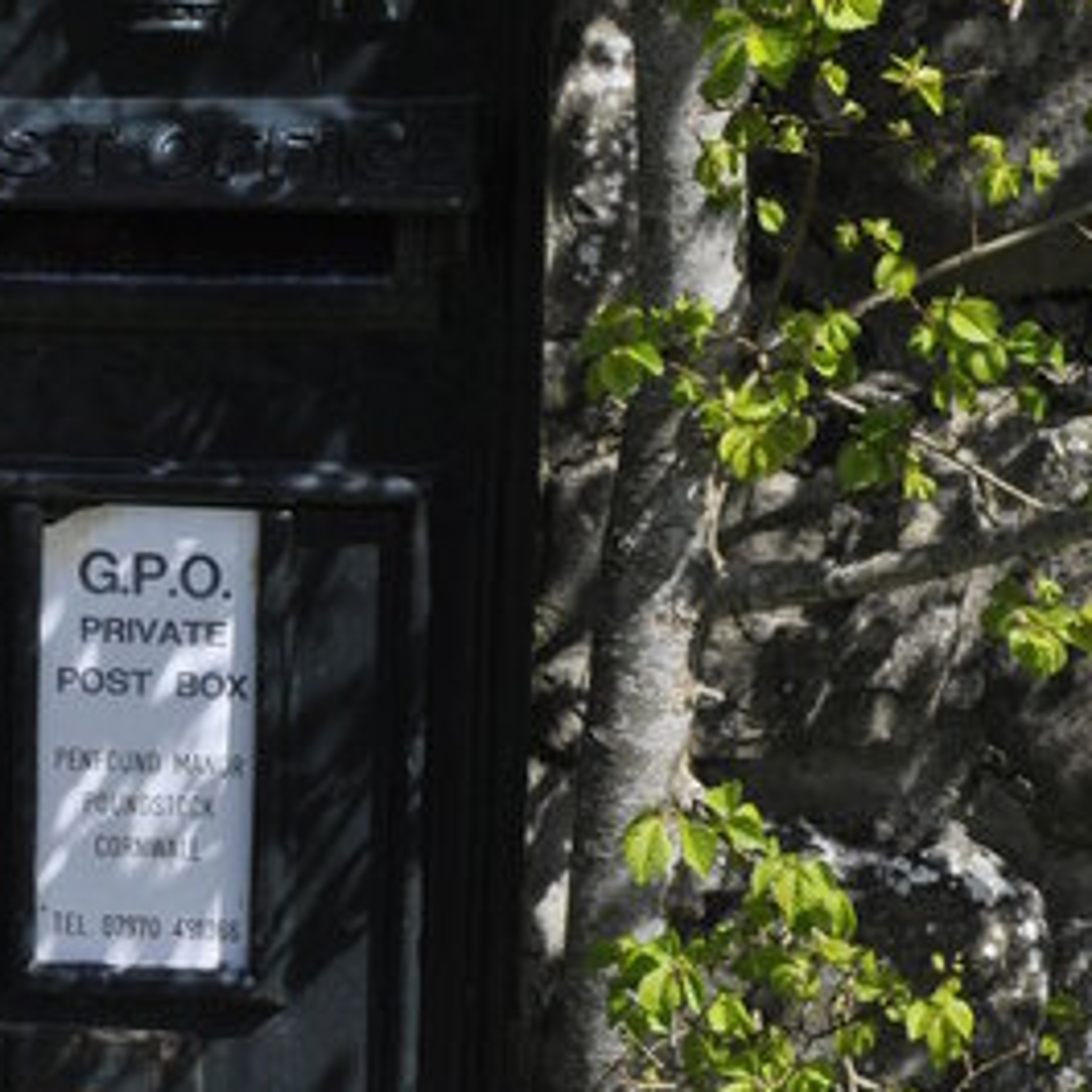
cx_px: 87
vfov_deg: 11.9
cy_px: 692
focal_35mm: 147
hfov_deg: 11.8
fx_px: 5246
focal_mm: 38
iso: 800
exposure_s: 1/320
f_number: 9
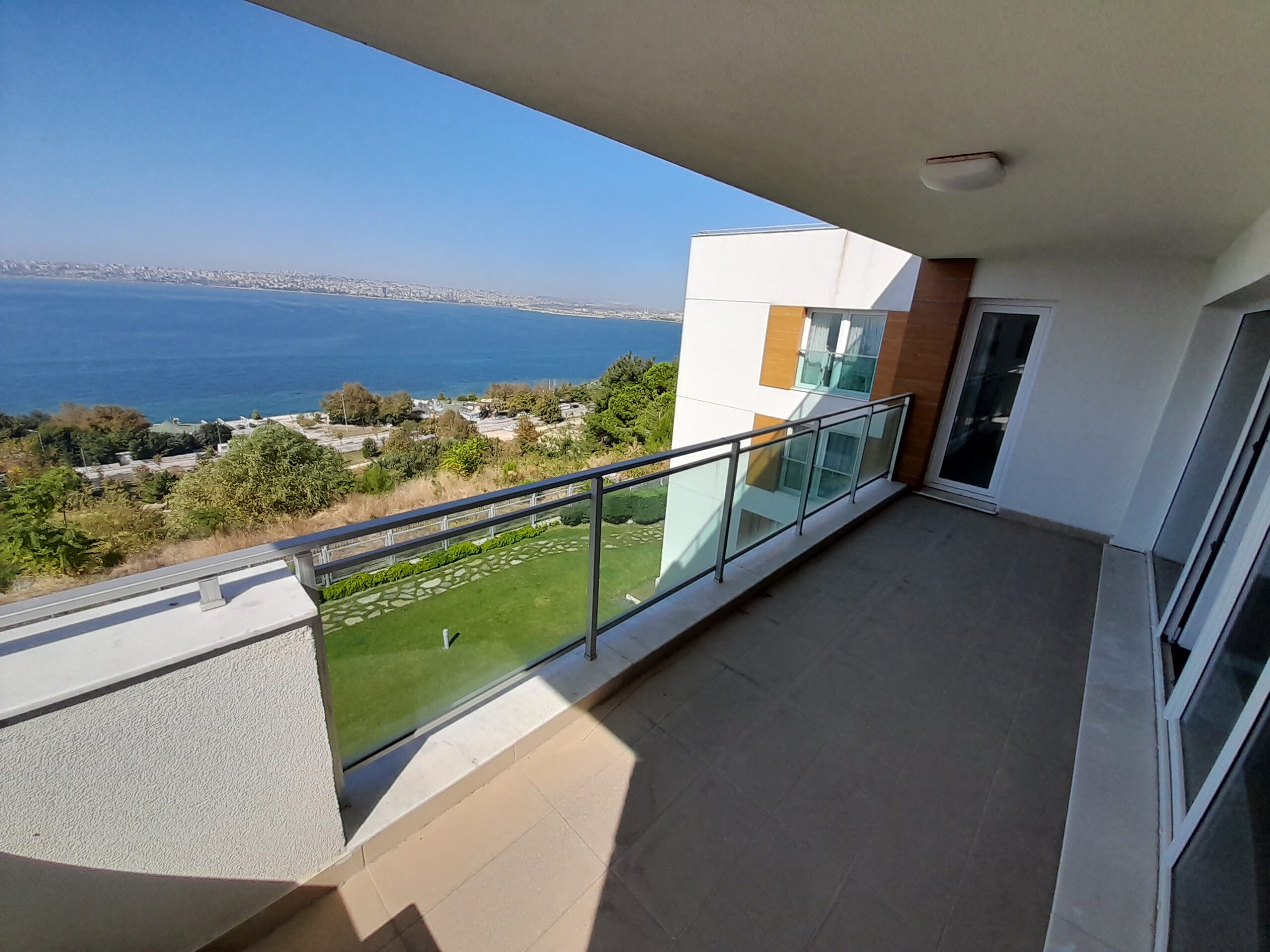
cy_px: 476
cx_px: 635
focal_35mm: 13
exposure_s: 1/1312
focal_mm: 1.13
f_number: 2.2
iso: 40
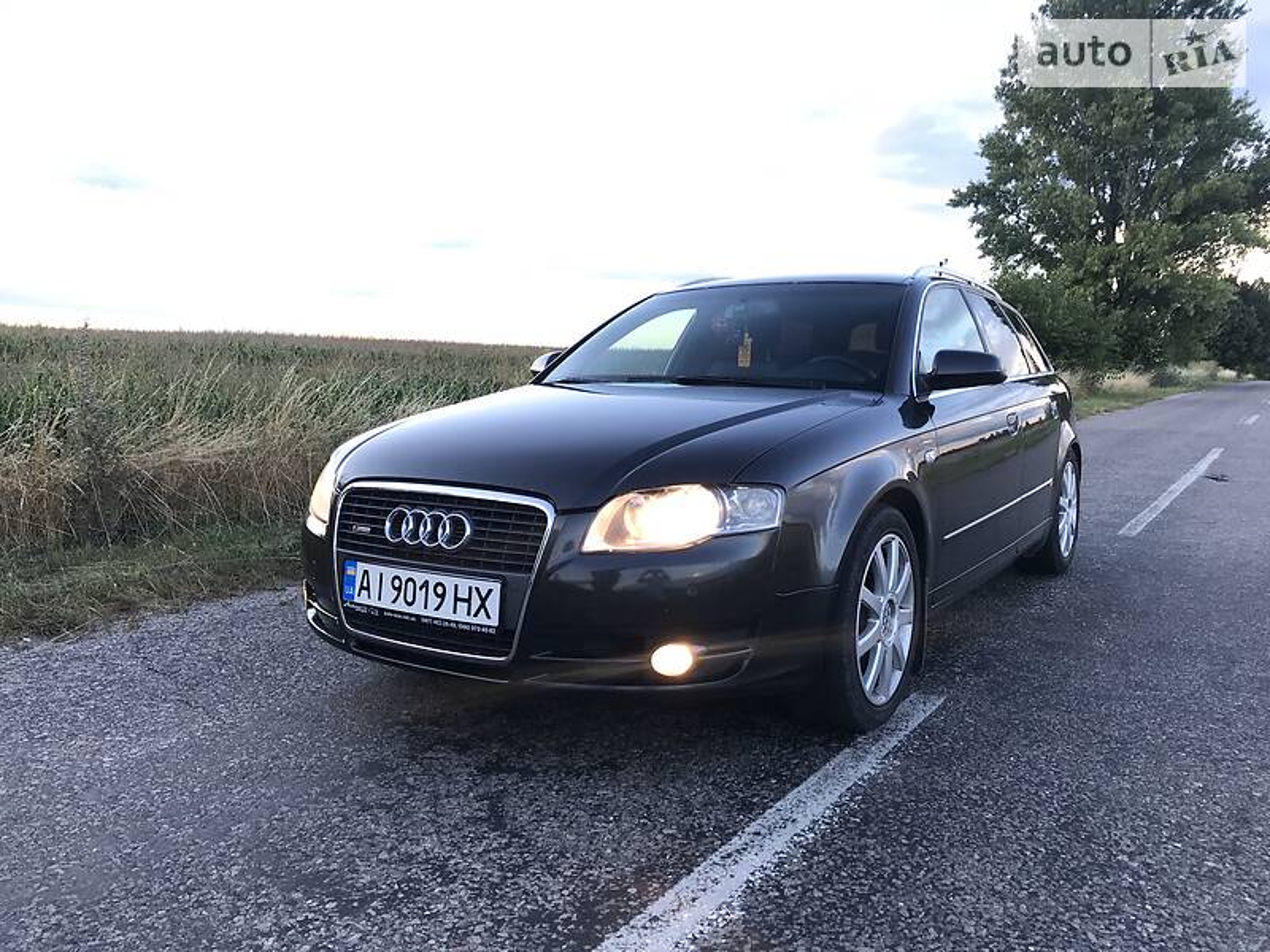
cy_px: 476
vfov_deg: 49.7
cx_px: 635
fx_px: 1027
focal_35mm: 28
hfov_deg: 63.4
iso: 25
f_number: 1.8
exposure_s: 1/100
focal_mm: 4
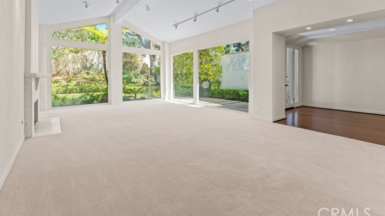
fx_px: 163
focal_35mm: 16
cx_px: 179
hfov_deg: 99.2
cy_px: 83
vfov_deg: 66.2
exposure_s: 1/20
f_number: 6.3
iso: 200
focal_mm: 14
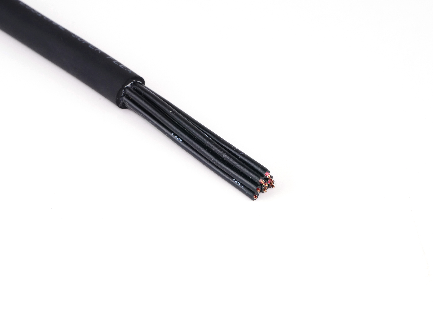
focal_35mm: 186
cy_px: 162
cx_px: 216
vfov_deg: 8.0
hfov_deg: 10.6
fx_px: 2327
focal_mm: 93
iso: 200
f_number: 10
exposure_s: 1/30
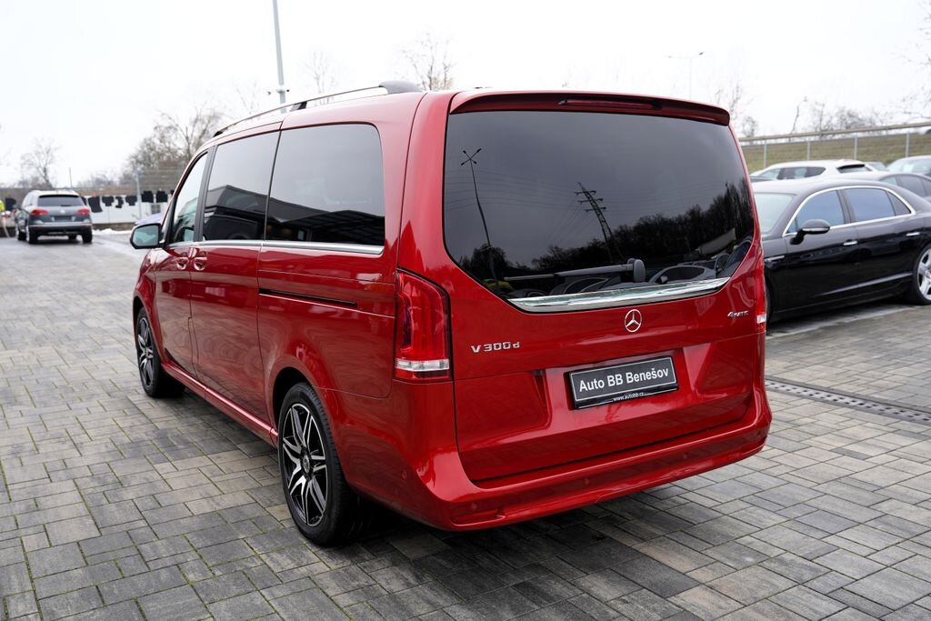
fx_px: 828
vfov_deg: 41.1
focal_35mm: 32
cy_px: 310
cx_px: 466
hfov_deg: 58.7
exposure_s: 1/60
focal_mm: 32
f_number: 4
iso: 100
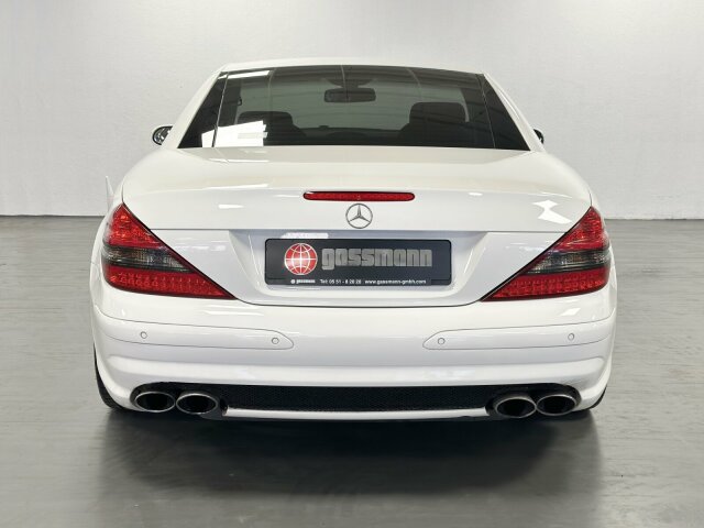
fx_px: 976
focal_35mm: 48
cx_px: 352
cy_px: 264
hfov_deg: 39.7
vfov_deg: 30.3
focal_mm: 6.86
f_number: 1.78
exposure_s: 1/76
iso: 80
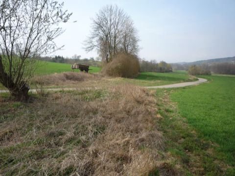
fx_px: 217
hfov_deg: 56.8
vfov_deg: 44.2
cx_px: 118
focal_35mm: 32
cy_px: 88
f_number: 5
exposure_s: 1/400
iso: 100
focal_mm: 5.2
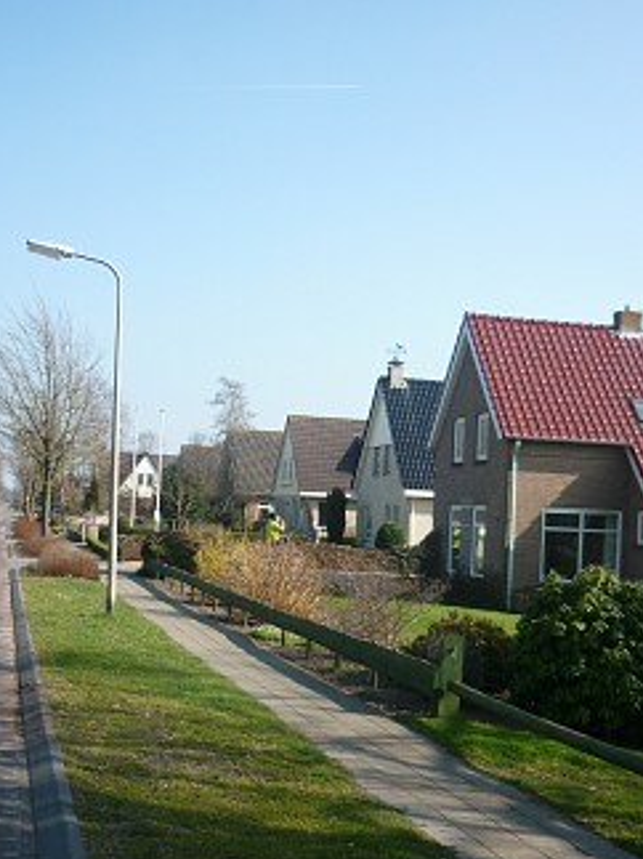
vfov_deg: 41.2
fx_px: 1140
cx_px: 308
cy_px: 468
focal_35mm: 46
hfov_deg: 31.5
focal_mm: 5.5
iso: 100
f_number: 2.8
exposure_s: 1/1000
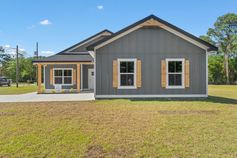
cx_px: 118
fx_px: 178
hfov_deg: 67.4
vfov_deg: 47.9
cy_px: 79
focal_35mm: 27
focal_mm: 18
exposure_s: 1/250
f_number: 8
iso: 400
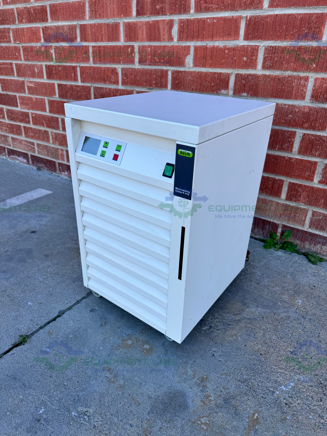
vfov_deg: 71.6
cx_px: 164
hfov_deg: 56.8
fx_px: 302
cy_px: 218
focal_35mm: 24
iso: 80
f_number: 1.78
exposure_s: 1/952
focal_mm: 6.76
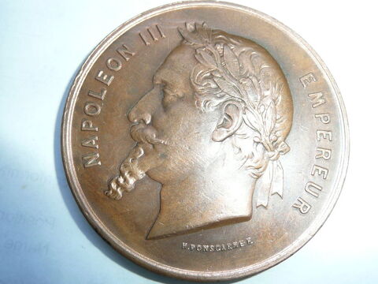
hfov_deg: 51.4
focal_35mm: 36
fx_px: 393
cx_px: 189
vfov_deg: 39.7
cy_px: 142
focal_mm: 4.9
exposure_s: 1/30
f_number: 3.4
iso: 100
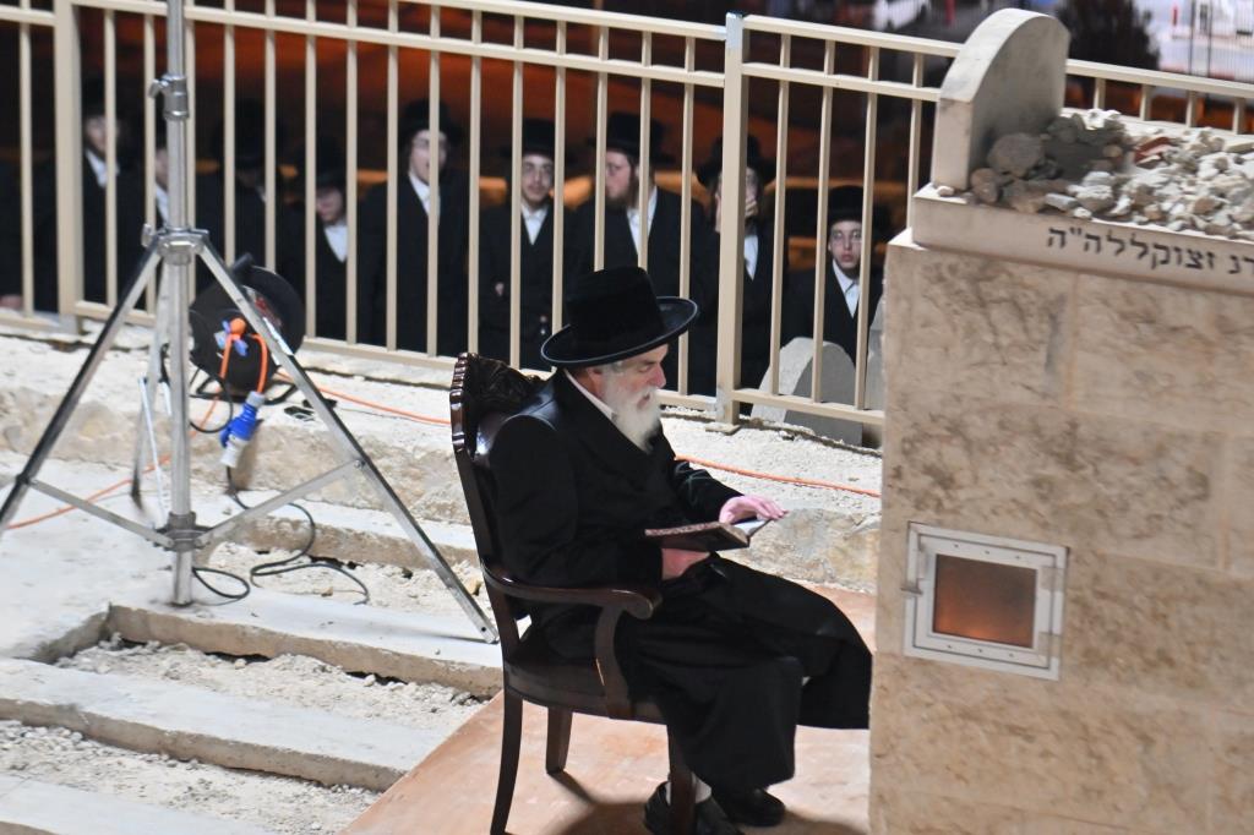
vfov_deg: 7.6
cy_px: 418
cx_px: 627
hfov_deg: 11.4
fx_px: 6268
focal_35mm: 180
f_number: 4
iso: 1250
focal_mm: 120
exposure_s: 1/100
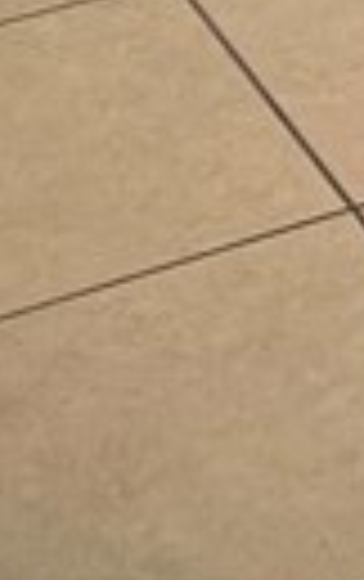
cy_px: -1088
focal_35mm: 219
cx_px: 921
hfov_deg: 5.8
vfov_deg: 8.3
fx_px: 3464
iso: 40
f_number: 1.5
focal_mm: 5.7
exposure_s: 1/176
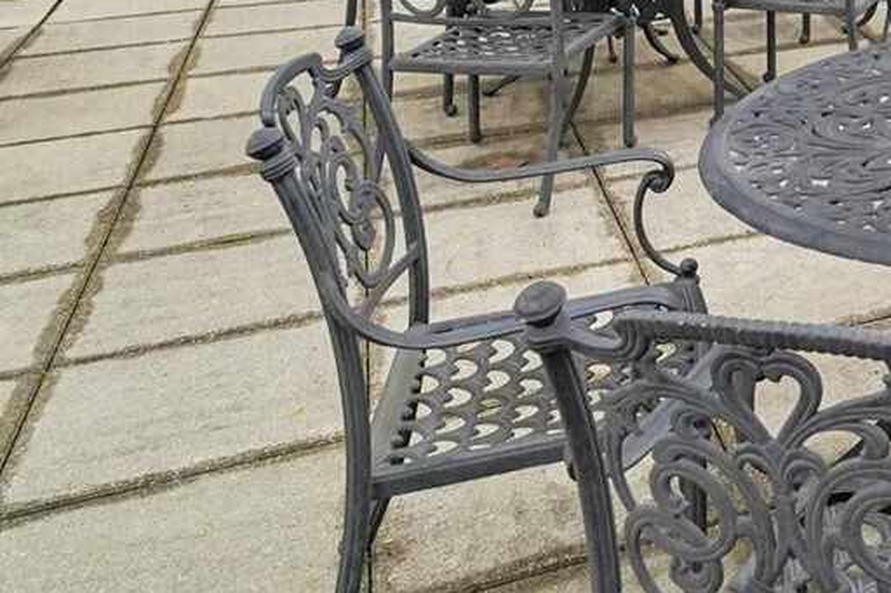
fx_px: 1311
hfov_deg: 30.7
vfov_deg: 21.5
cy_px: -286
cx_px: 1115
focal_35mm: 53
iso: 1600
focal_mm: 16
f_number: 8
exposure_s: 1/500
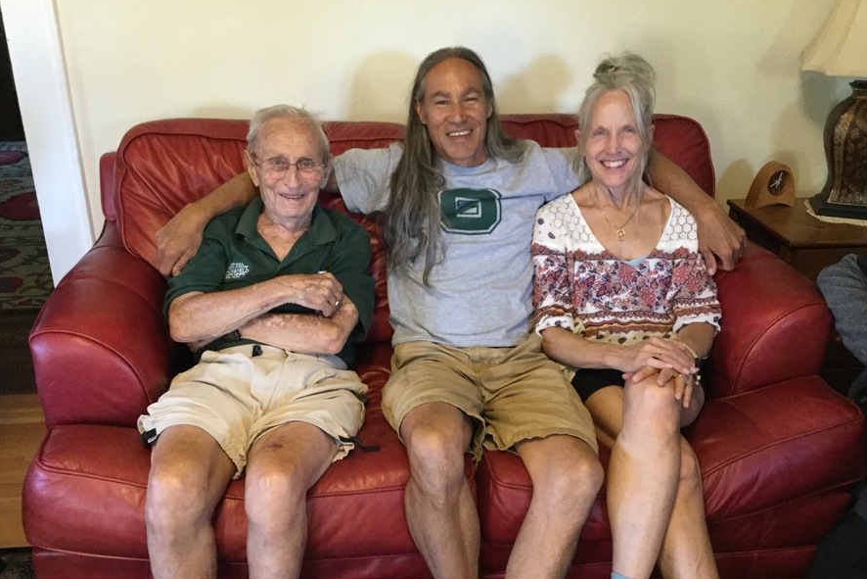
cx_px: 435
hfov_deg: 57.2
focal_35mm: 33
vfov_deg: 40.0
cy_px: 314
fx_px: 795
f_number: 2.4
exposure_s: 1/17
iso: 200
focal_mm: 3.3
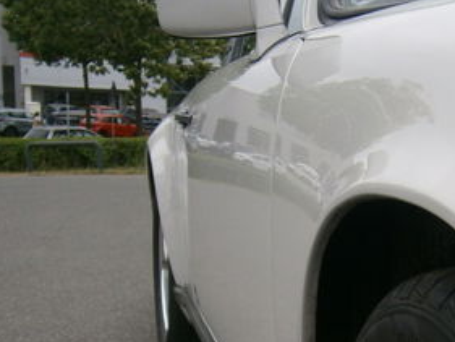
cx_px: 408
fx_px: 934
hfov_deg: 26.5
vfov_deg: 20.1
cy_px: 348
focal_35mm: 71
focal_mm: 4.7
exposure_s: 1/1000
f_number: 2.8
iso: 80
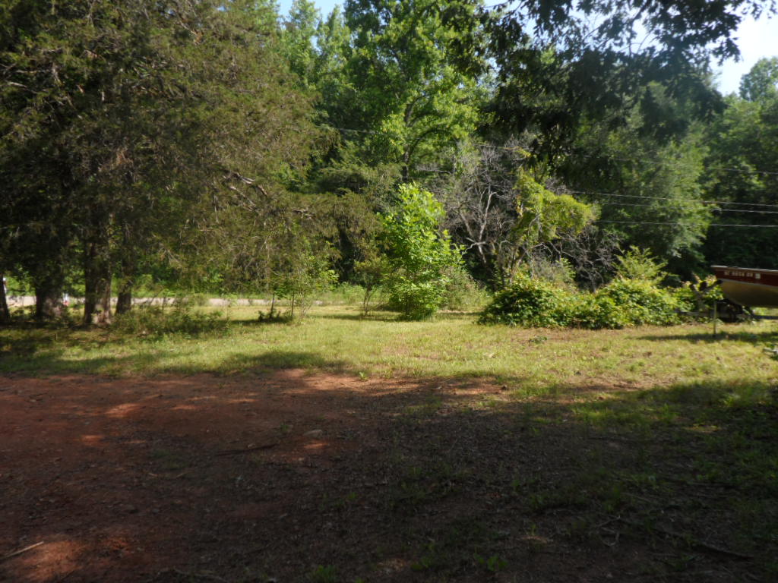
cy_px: 292
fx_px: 629
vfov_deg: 49.7
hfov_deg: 63.4
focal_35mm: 28
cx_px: 389
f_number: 3.1
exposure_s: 1/500
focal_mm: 4.9
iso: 80
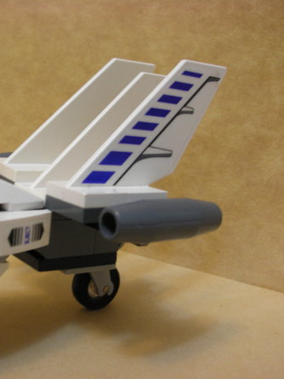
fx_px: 515
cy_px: 189
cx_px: 80
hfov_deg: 30.5
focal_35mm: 47
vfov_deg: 40.5
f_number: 3
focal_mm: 5.8
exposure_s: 1/3.9
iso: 121
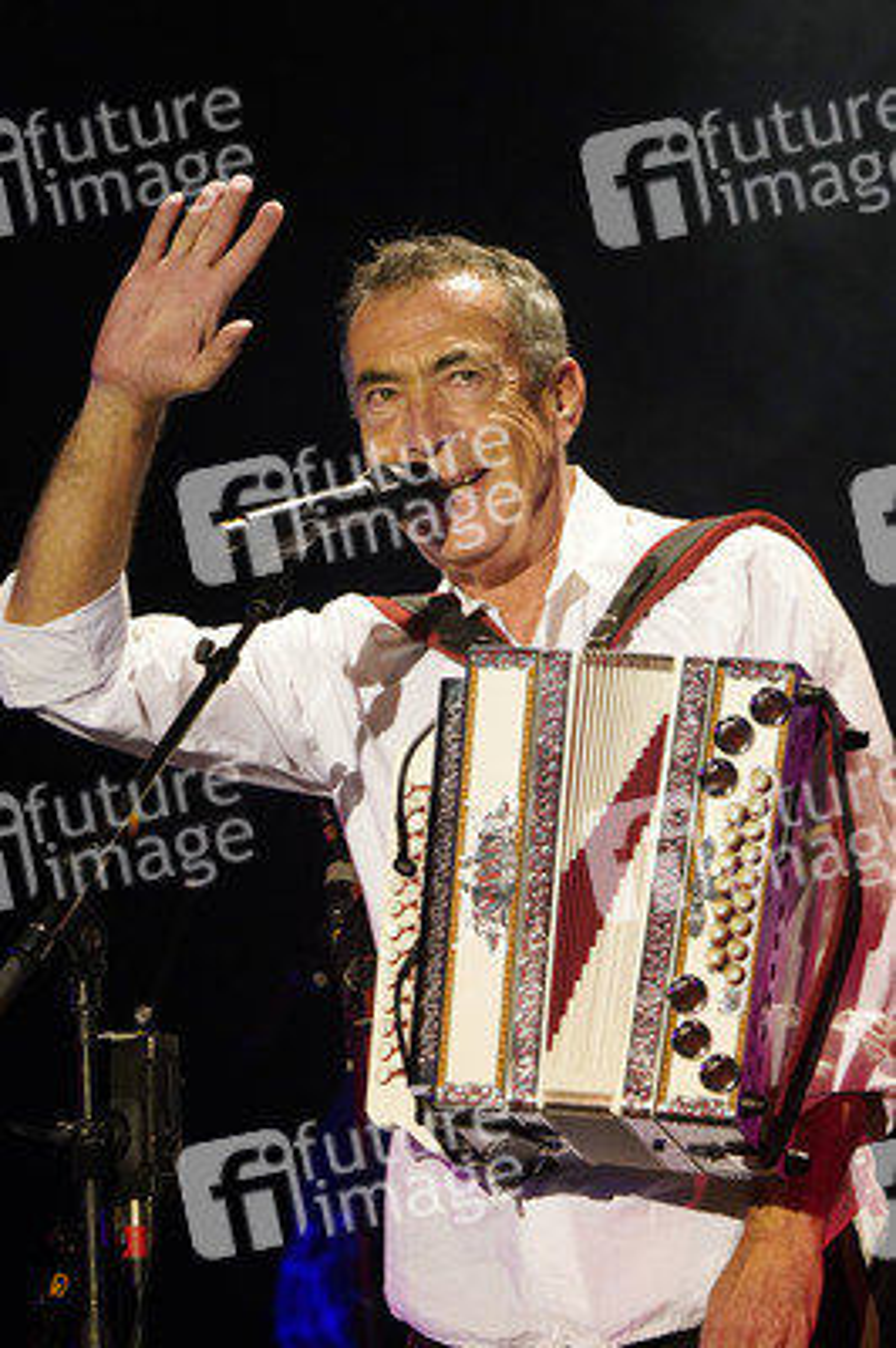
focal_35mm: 298
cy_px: 674
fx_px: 11144
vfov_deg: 6.9
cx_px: 448
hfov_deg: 4.6
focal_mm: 298
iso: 3200
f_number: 5.6
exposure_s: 1/160
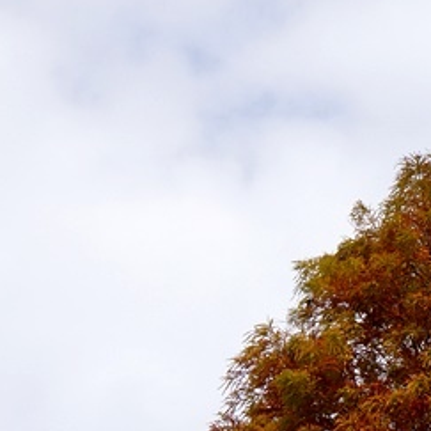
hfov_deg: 9.3
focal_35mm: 188
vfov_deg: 8.8
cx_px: 428
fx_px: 2645
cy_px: 885
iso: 100
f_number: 11
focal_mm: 35
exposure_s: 1/100
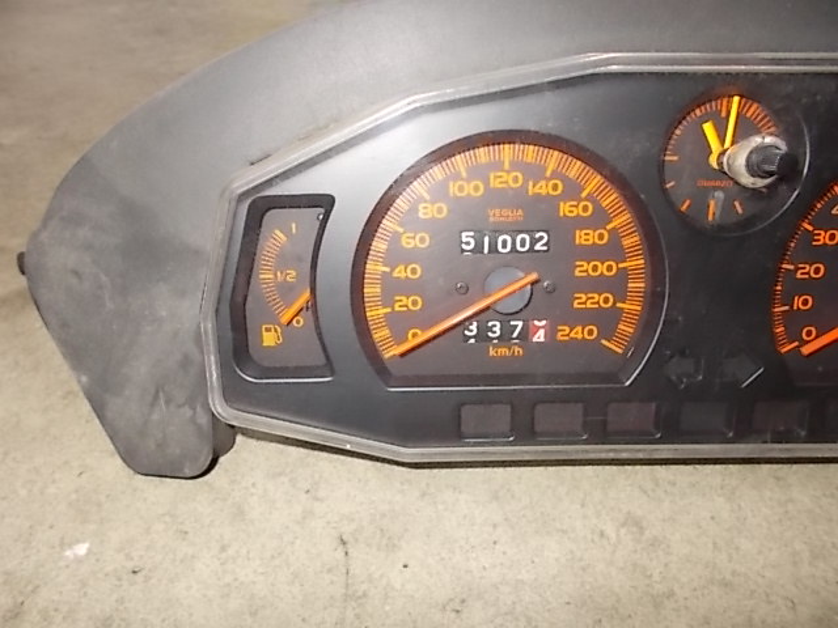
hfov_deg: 67.3
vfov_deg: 53.1
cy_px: 314
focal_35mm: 26
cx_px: 419
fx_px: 629
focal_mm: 4.6
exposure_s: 1/25
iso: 200
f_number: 3.2
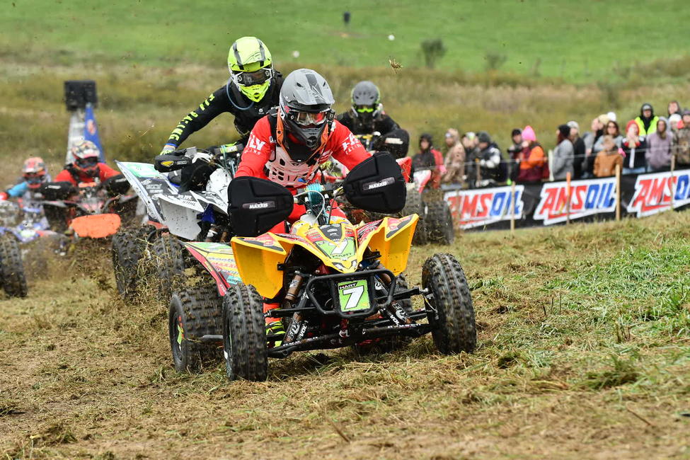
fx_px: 4025
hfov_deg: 9.8
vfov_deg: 6.5
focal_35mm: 210
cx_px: 345
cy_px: 230
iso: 640
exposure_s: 1/1000
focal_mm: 140
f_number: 5
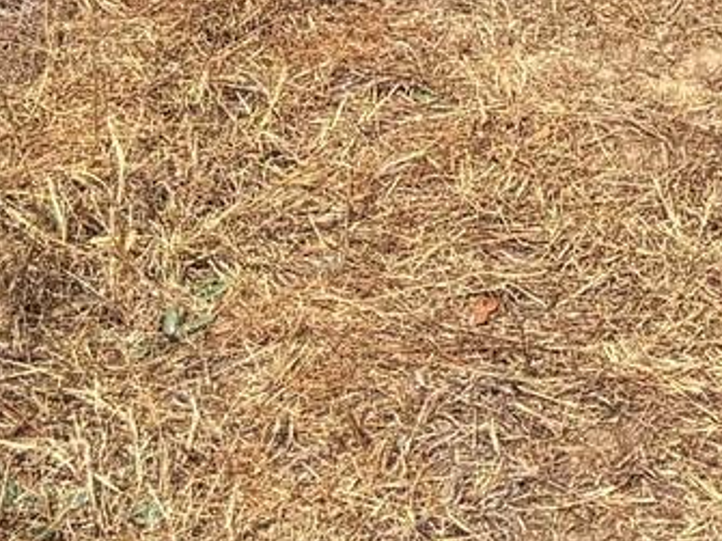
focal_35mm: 159
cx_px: 1155
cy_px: -780
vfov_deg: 8.5
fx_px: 3315
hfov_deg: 11.8
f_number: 1.6
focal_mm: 5.96
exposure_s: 1/2024
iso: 50
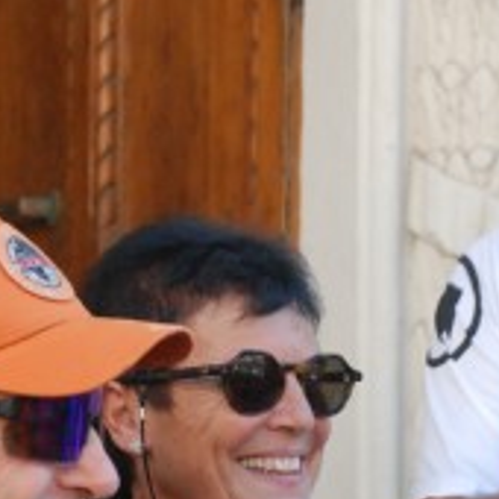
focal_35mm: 316
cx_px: 44
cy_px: 562
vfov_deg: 5.5
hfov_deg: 5.5
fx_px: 5154
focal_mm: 70
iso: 1000
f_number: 5.6
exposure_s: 1/320
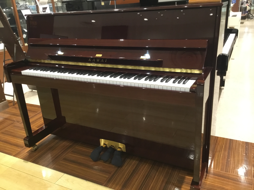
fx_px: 227
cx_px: 127
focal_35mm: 31
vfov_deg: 45.4
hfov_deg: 58.4
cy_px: 95
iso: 160
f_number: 2.4
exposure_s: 1/30
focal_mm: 3.3
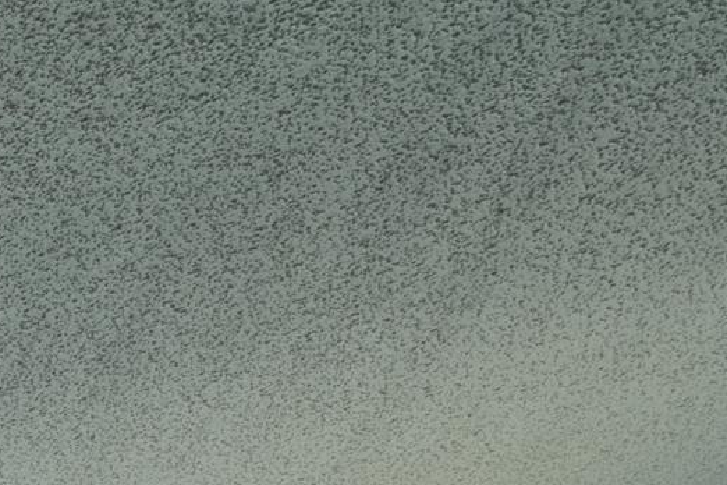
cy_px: 1389
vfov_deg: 11.9
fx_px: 1393
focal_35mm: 69
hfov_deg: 17.4
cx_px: -827
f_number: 13
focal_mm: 12
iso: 200
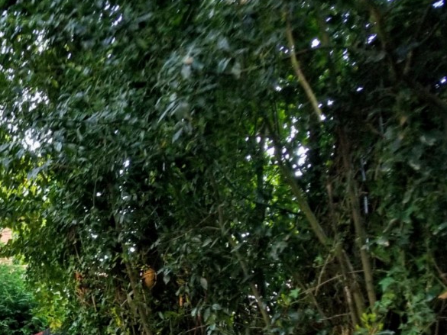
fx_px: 827
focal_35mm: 64
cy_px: 347
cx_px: -87
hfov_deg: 26.9
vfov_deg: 22.0
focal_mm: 4.3
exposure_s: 1/40
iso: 160
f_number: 1.7
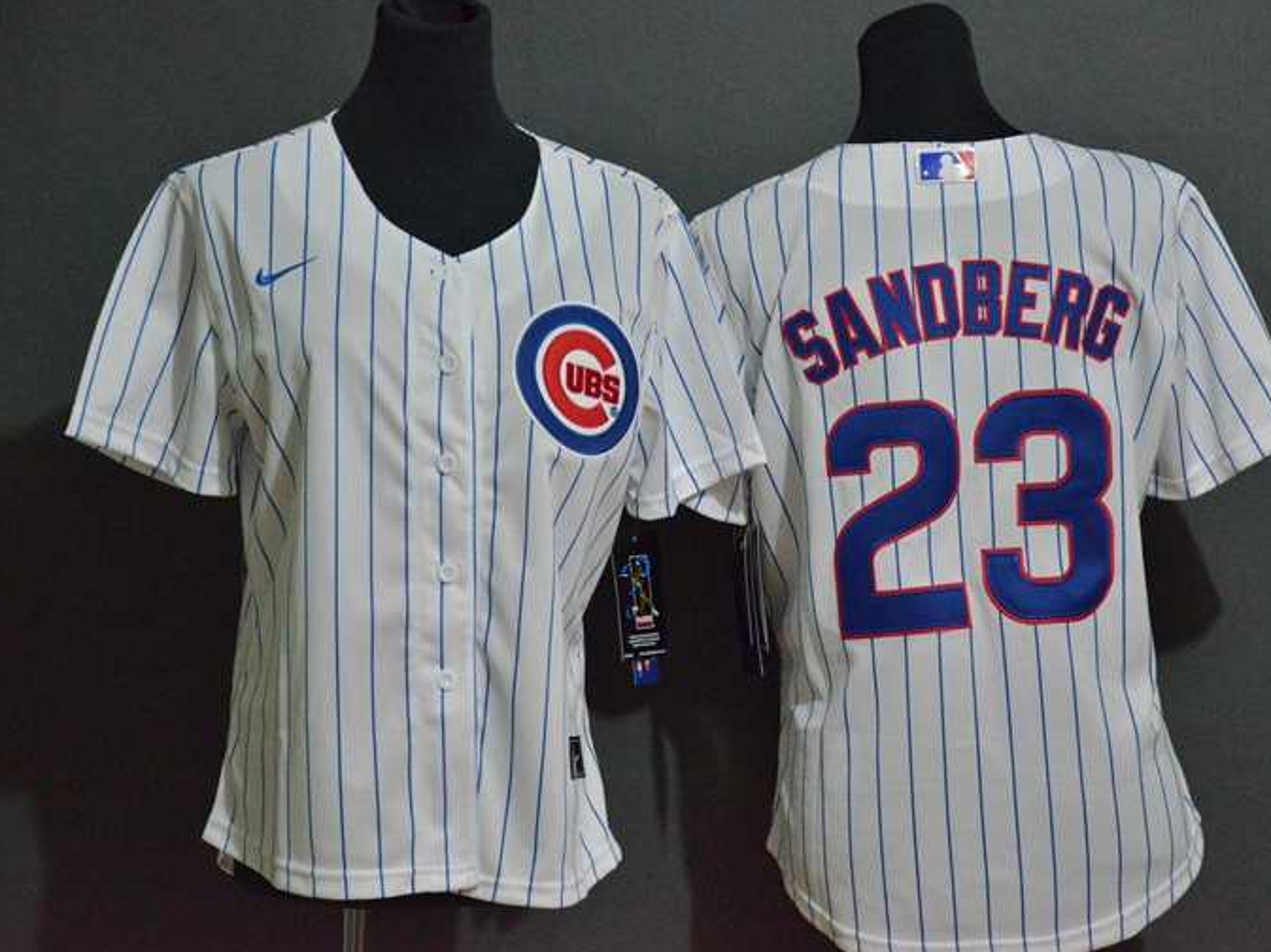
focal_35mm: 113
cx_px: 687
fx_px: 4147
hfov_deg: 17.4
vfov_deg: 13.1
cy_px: 463
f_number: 5
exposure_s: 1/60
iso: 4000
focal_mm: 66
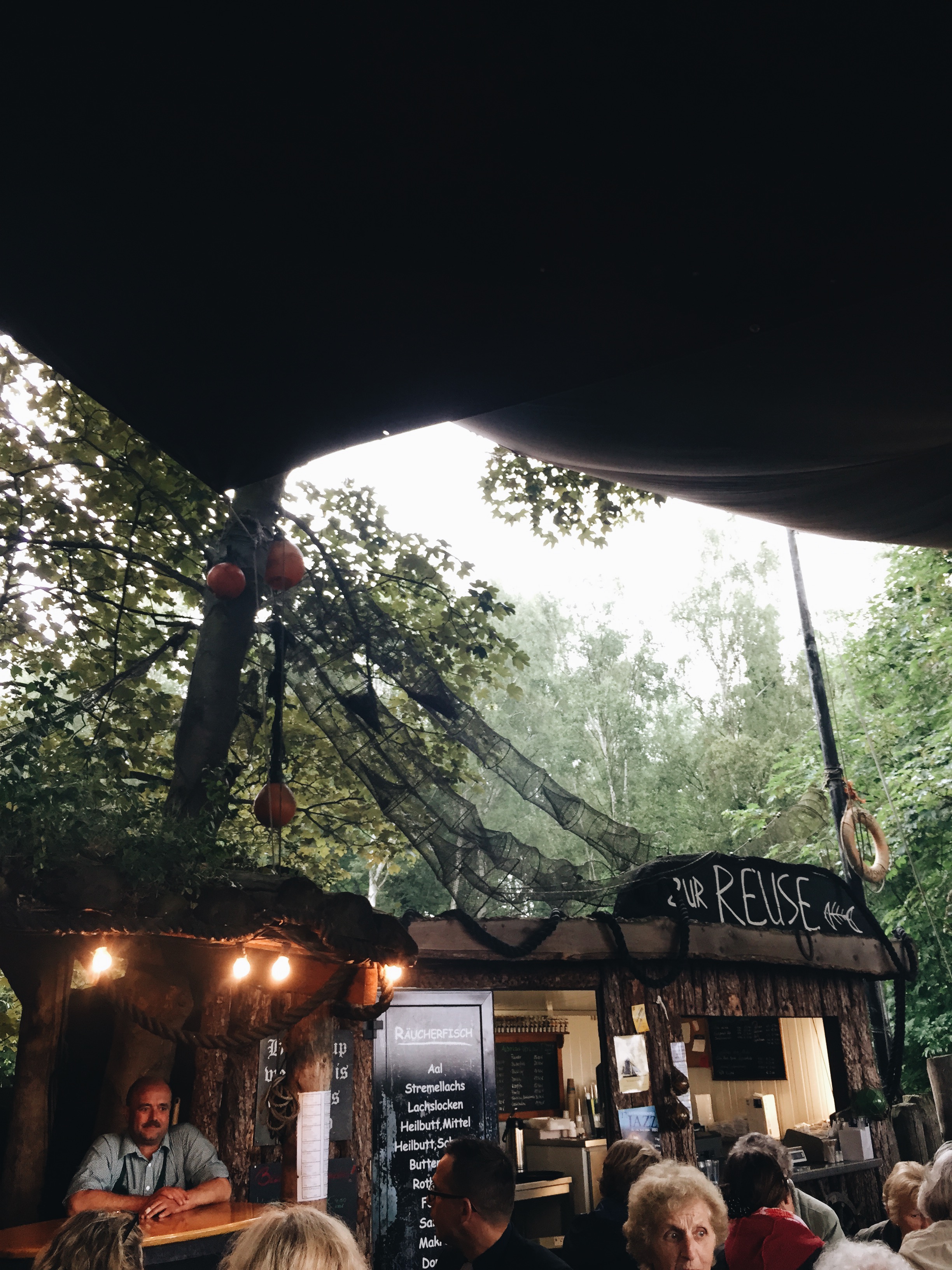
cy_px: 635
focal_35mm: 29
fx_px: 1063
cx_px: 476
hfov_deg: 48.2
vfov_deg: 61.7
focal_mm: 4.15
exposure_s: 1/30
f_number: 2.2
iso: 32
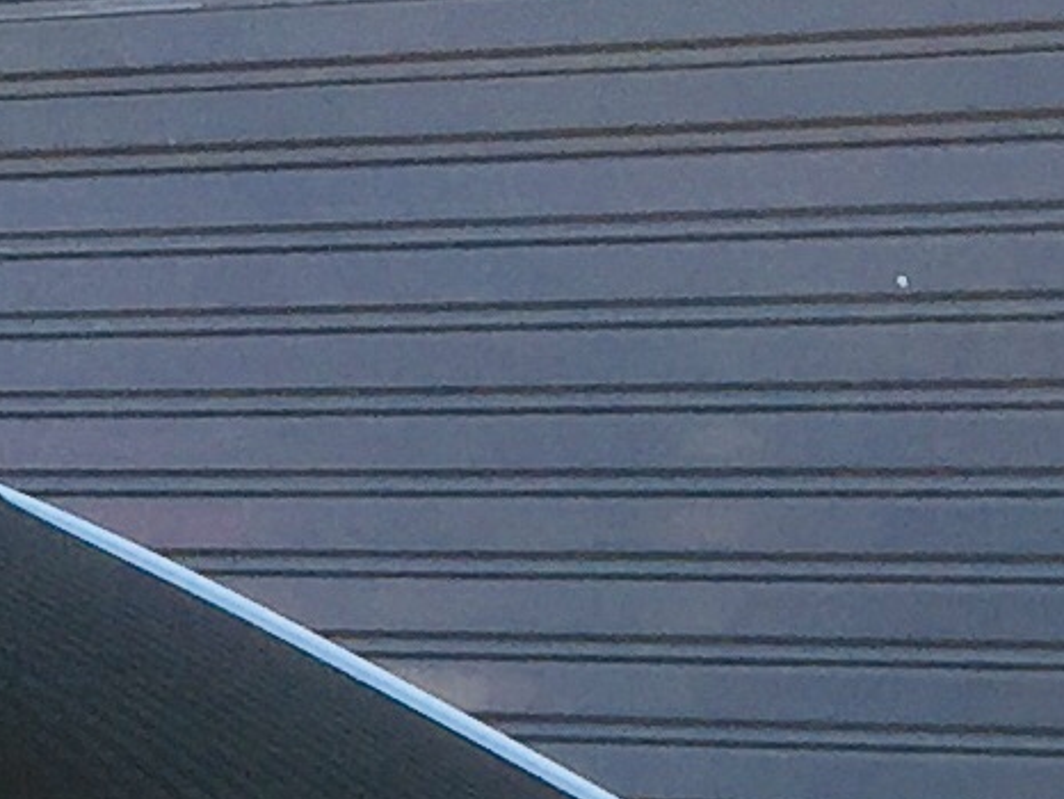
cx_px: 393
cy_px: 2109
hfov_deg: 9.7
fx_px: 6243
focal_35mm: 203
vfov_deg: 6.8
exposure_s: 1/608
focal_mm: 4.15
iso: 32
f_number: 2.2
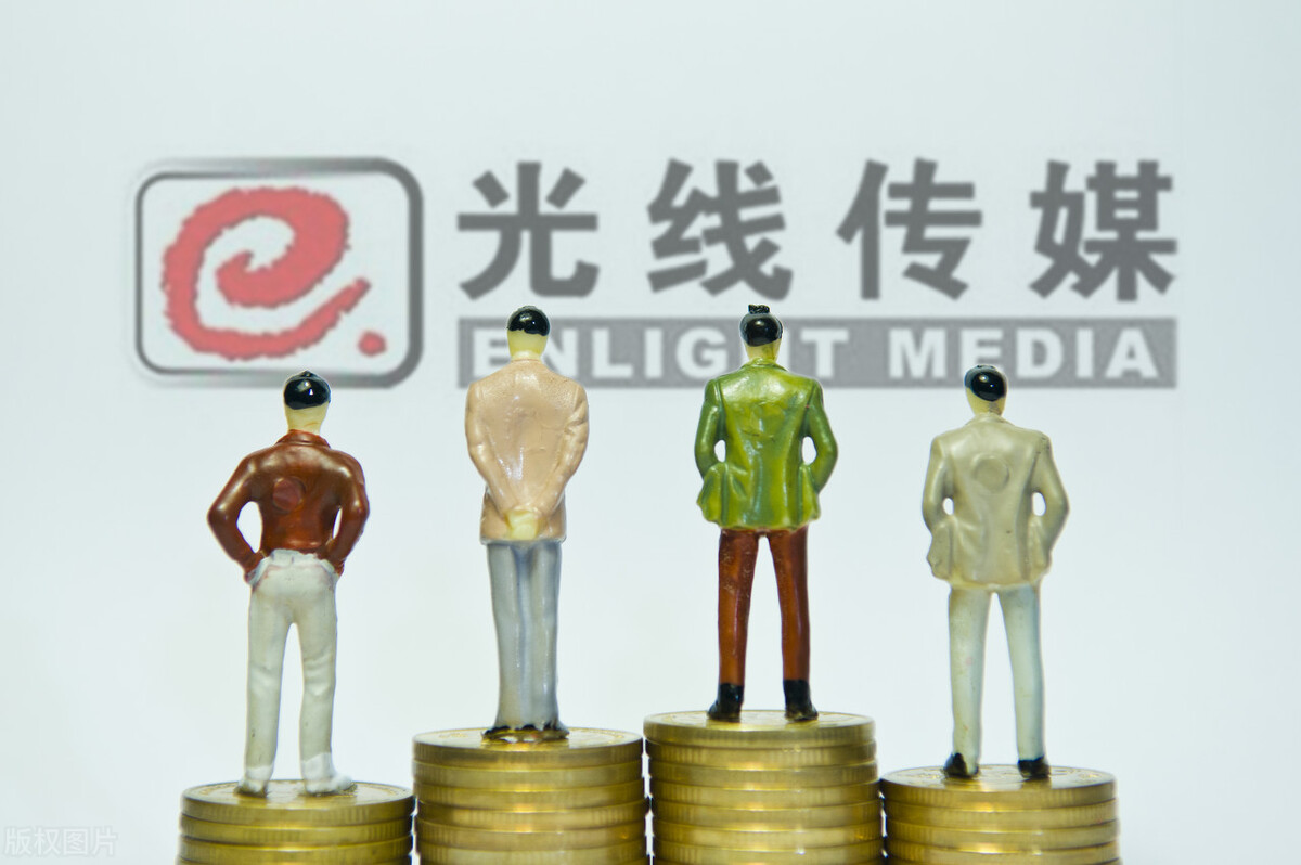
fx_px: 2979
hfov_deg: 24.6
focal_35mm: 82
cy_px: 432
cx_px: 650
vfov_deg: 16.5
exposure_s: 1/200
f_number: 4.5
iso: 500
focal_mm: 55
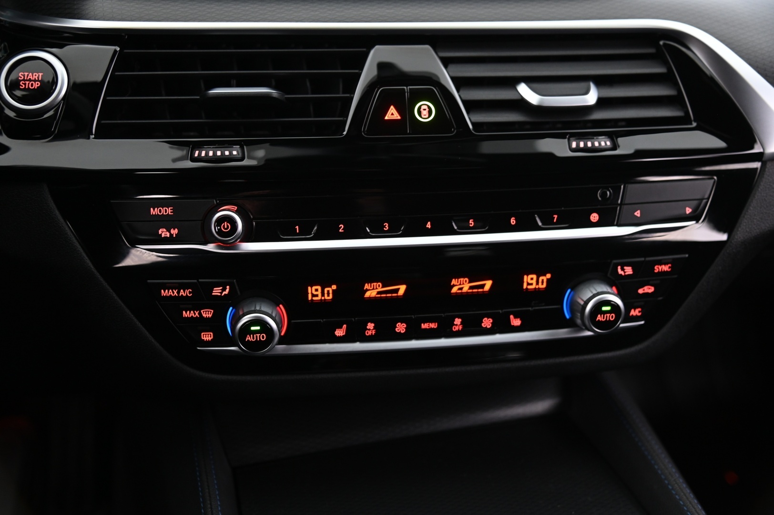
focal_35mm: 40
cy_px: 258
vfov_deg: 33.3
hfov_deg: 48.5
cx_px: 387
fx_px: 859
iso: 2000
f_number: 4
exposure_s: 1/13
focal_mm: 40
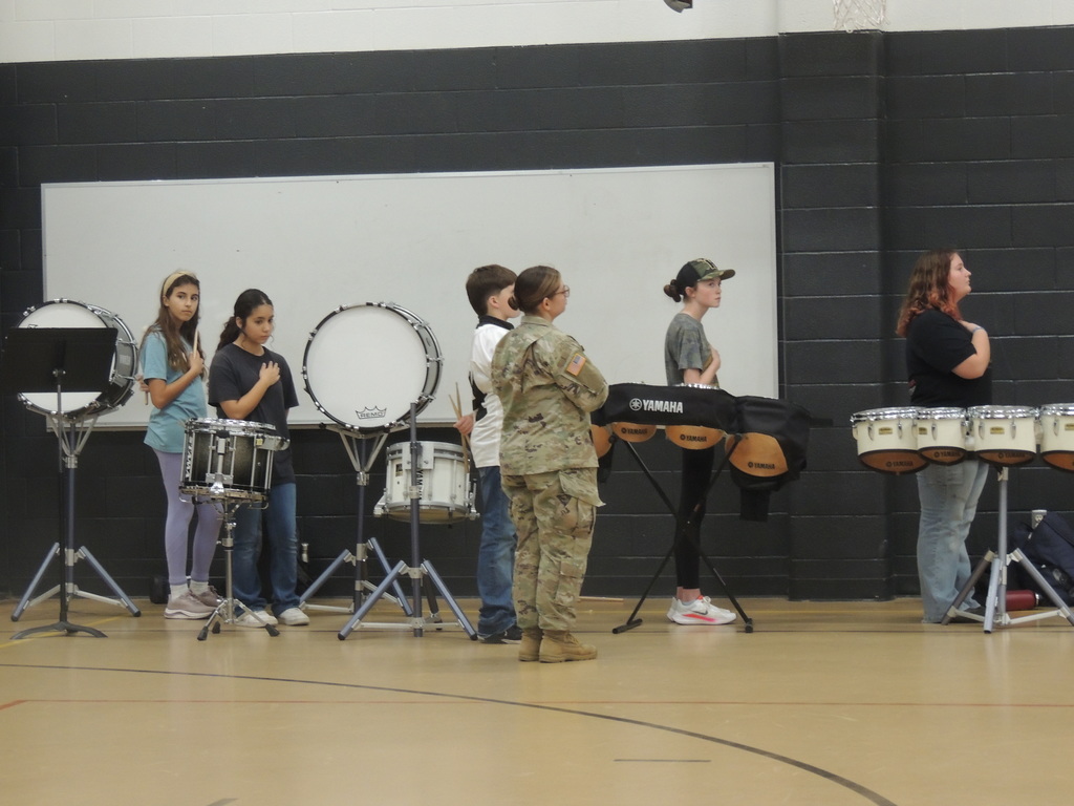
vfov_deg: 12.3
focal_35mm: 120
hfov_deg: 16.4
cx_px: 537
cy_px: 403
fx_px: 3723
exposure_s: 1/25
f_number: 4.2
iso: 500
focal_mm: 21.4
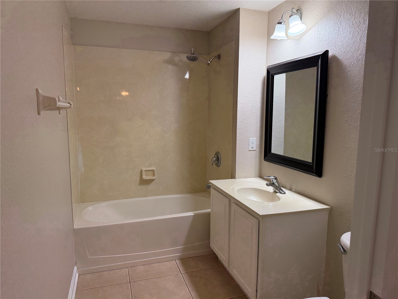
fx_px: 276
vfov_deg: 56.8
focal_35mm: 24
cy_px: 150
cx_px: 199
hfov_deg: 71.6
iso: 250
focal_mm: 6.76
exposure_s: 1/120
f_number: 1.78
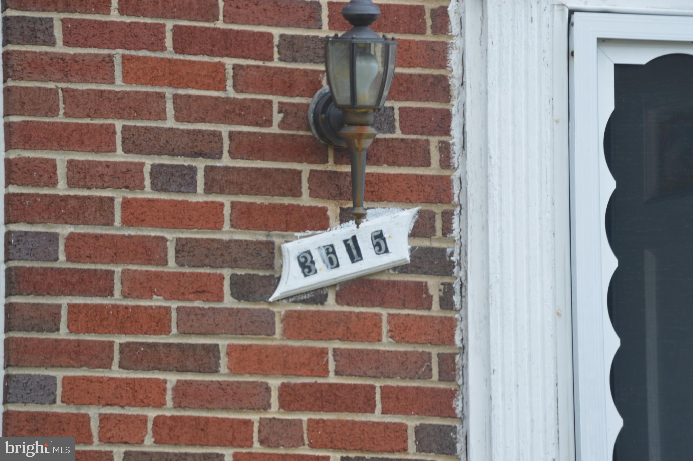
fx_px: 5769
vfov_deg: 4.6
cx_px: 346
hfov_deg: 6.9
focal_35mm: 300
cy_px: 230
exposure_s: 1/250
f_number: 8
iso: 200
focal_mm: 200
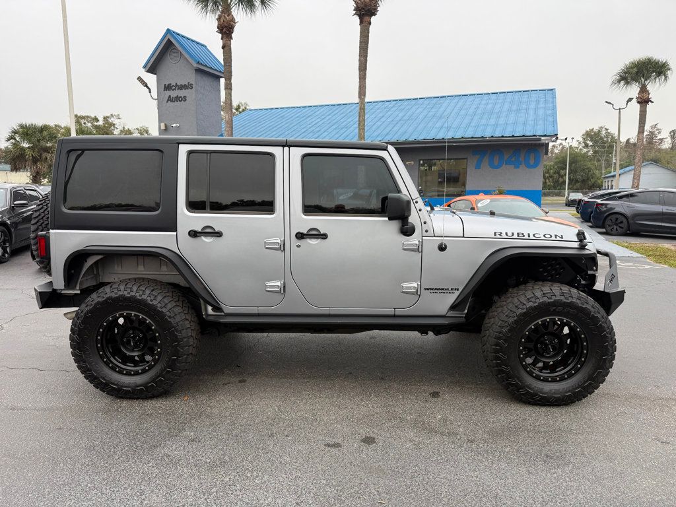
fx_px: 469
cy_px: 254
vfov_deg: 56.8
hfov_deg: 71.6
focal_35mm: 24
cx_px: 338
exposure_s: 1/535
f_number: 1.78
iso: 80
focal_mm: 6.76
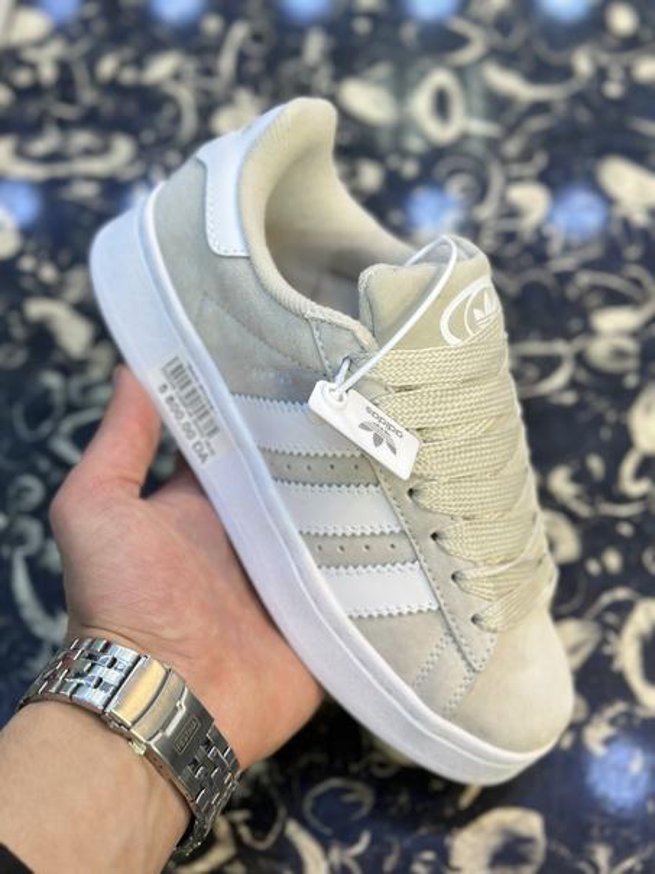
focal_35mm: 48
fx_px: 1211
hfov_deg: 30.3
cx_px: 328
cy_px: 437
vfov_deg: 39.7
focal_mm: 6.86
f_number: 1.78
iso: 80
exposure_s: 1/188
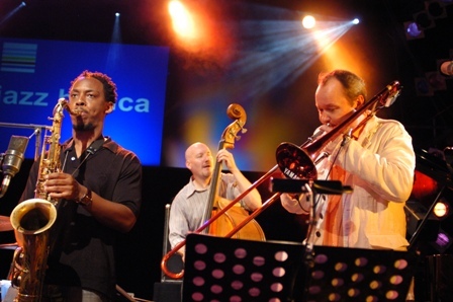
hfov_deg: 37.9
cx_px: 226
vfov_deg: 25.7
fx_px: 660
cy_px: 151
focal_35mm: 52
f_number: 2.8
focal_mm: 35
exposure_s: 1/100
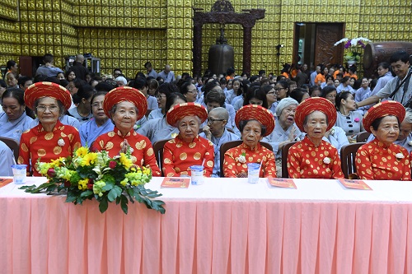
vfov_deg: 31.9
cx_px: 206
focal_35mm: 42
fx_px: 480
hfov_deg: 46.4
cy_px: 137
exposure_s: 1/80
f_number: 4
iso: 4000
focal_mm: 42
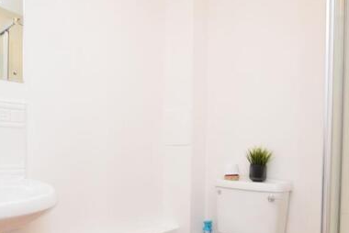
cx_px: 165
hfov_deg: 60.2
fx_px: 301
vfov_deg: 41.9
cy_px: 152
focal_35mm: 31
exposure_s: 1/60
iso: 800
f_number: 4
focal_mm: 12
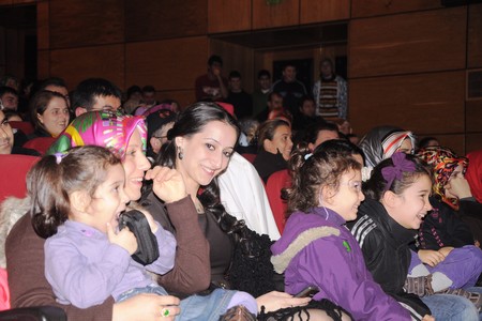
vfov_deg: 18.9
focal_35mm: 72
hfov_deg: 28.1
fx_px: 964
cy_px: 160
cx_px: 241
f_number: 4.8
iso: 400
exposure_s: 1/60
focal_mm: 48
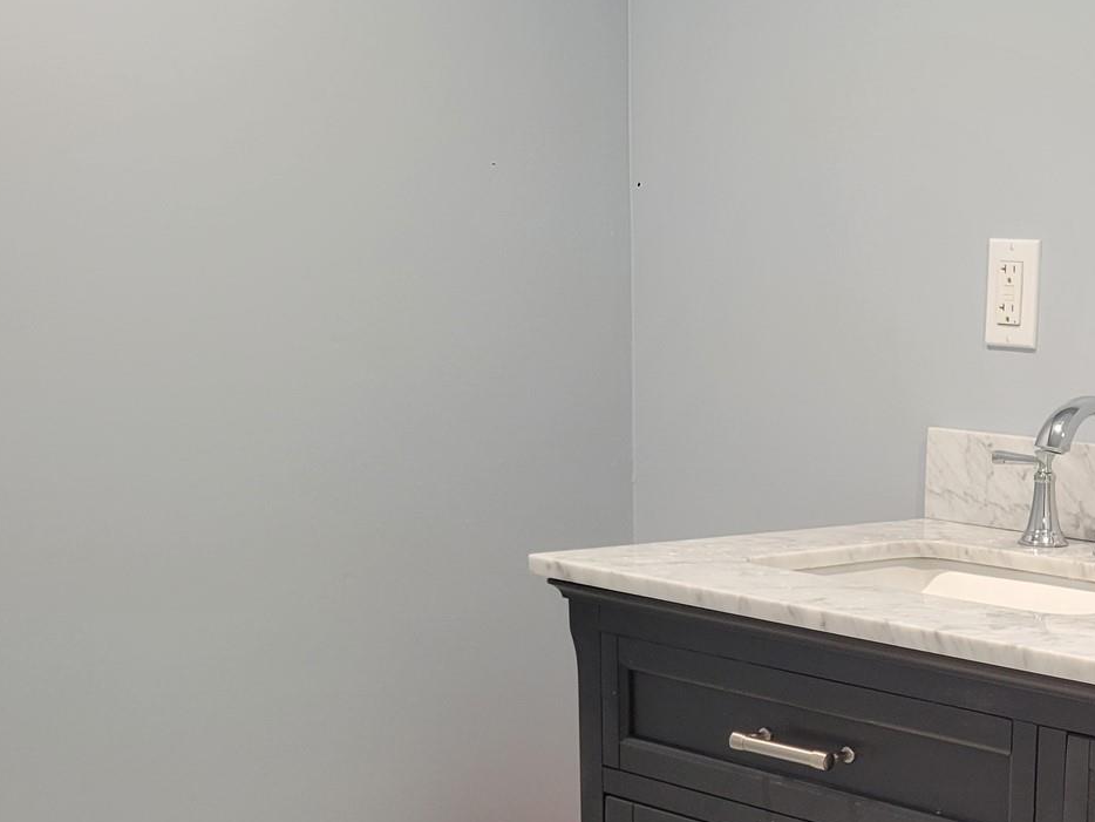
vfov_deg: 24.7
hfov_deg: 31.5
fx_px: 1804
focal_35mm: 57
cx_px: 1070
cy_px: 782
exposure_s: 1/60
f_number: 1.8
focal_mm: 5.4
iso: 160
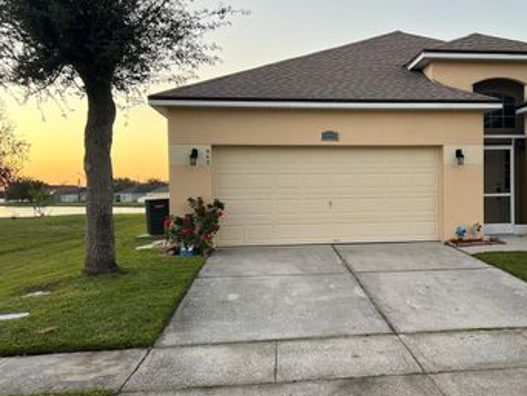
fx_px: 579
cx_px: 357
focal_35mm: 38
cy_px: 215
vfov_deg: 37.7
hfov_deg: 48.0
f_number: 1.5
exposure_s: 1/121
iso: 80
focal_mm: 5.7
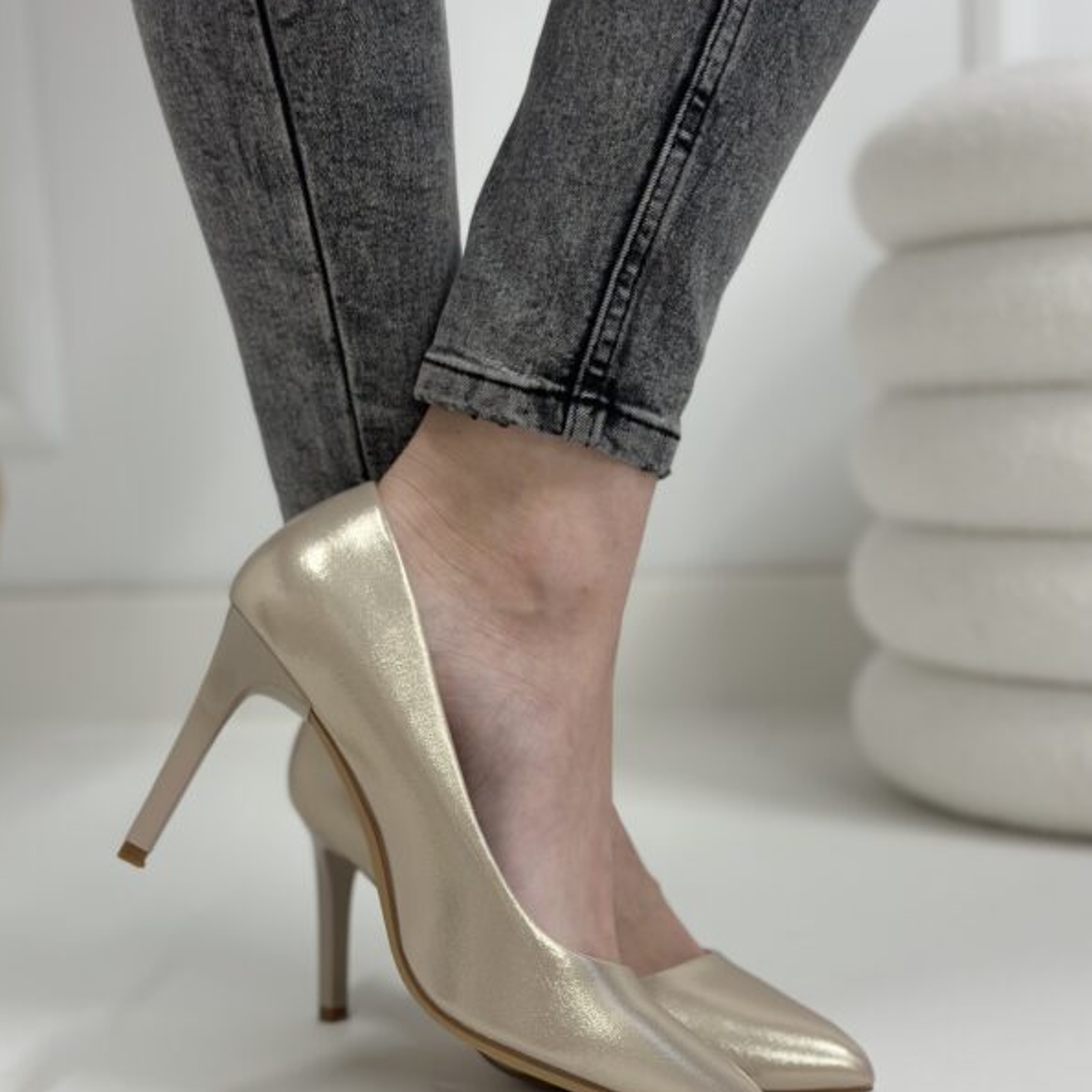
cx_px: 543
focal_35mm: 57
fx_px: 2034
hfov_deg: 30.0
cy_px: 655
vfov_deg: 30.0
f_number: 1.78
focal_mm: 6.86
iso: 125
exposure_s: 1/100
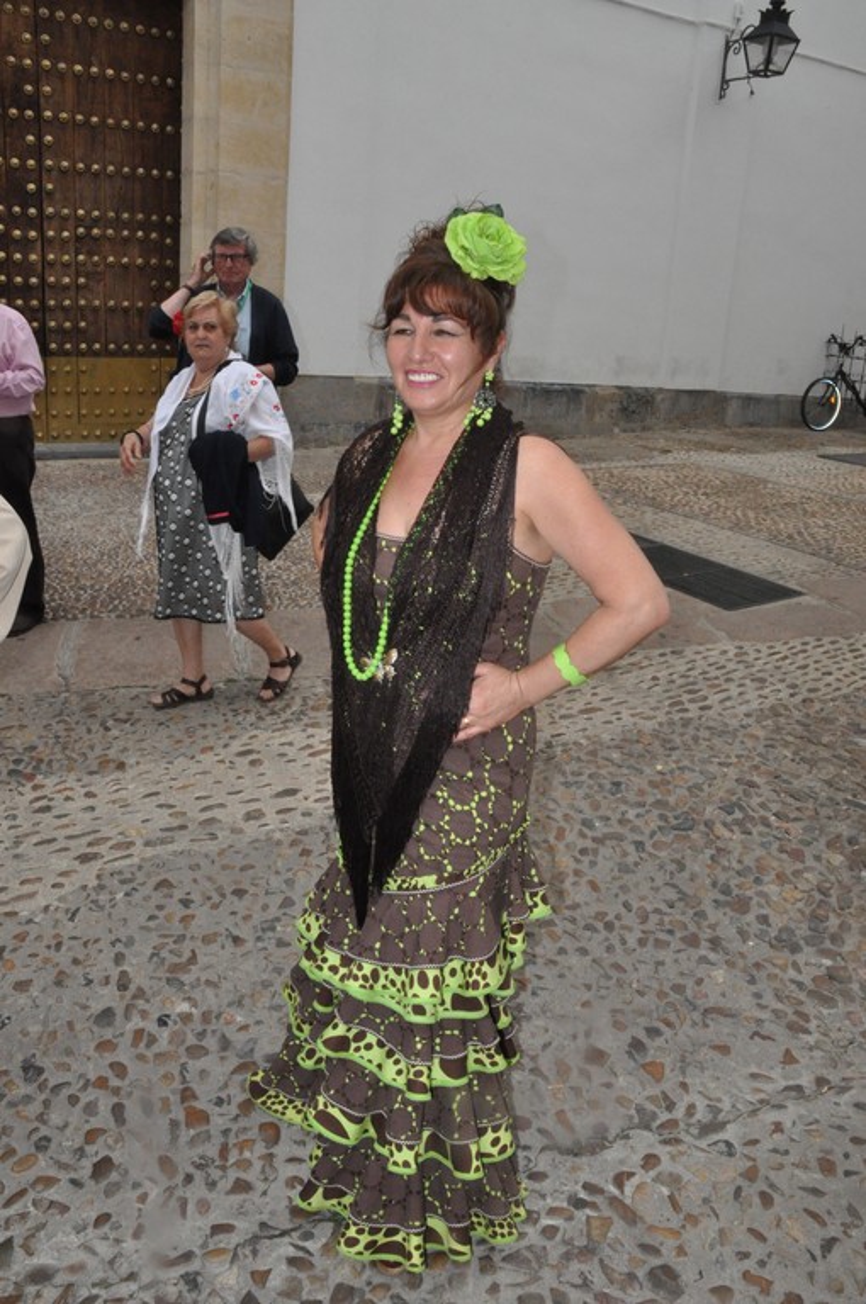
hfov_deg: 47.8
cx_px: 433
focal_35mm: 27
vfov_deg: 67.4
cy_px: 652
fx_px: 977
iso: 2000
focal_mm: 18
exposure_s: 1/200
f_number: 20
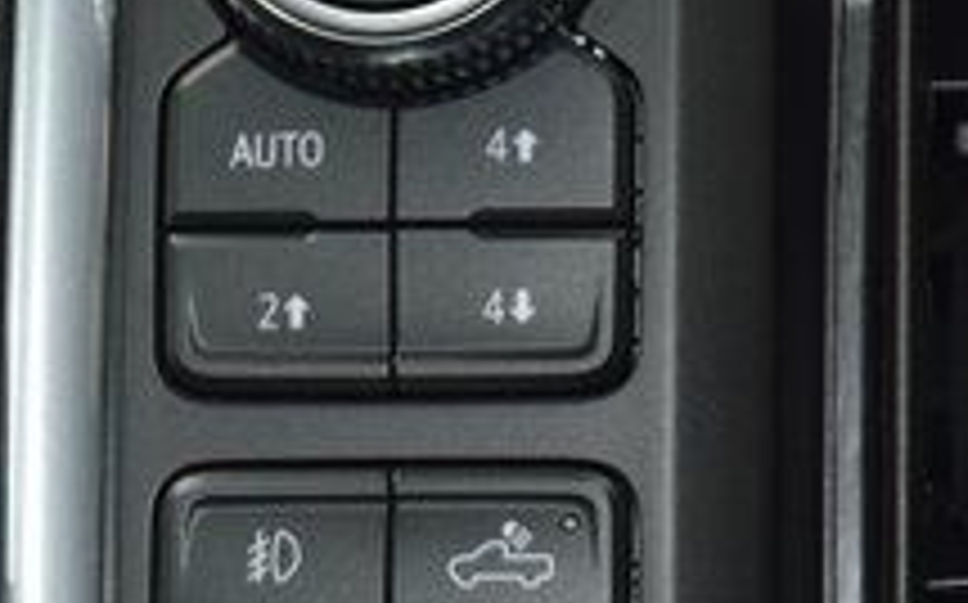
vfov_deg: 4.1
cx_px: 392
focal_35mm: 319
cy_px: 421
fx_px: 8409
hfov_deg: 6.6
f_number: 4.5
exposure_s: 1/40
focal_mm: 70
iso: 1400
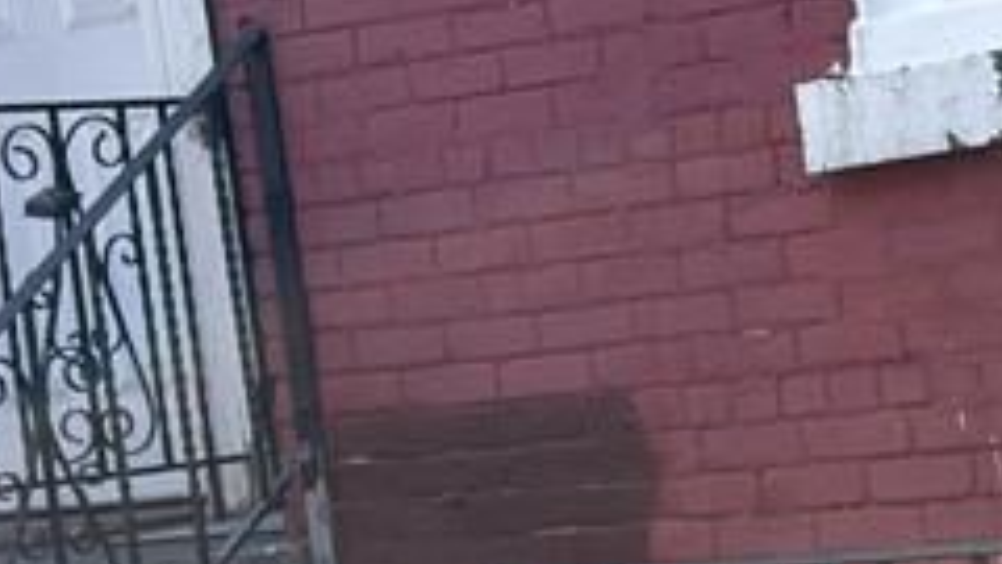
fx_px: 4331
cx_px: 1278
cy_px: 564
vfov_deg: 7.4
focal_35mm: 163
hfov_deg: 12.8
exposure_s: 1/1242
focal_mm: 6.76
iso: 100
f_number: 1.78
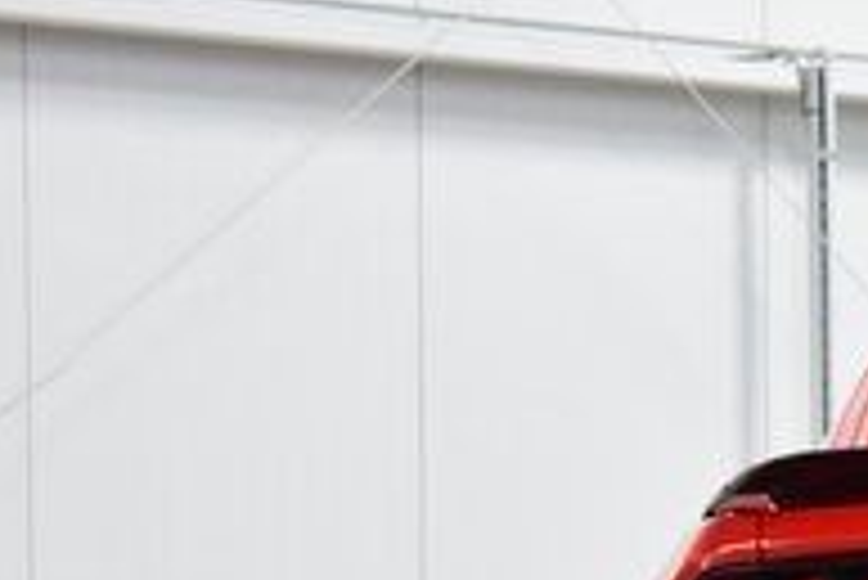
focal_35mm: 199
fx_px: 4802
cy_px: 767
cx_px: 1313
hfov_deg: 10.0
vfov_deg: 6.8
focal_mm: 40
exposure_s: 1/60
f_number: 5.6
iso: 1600
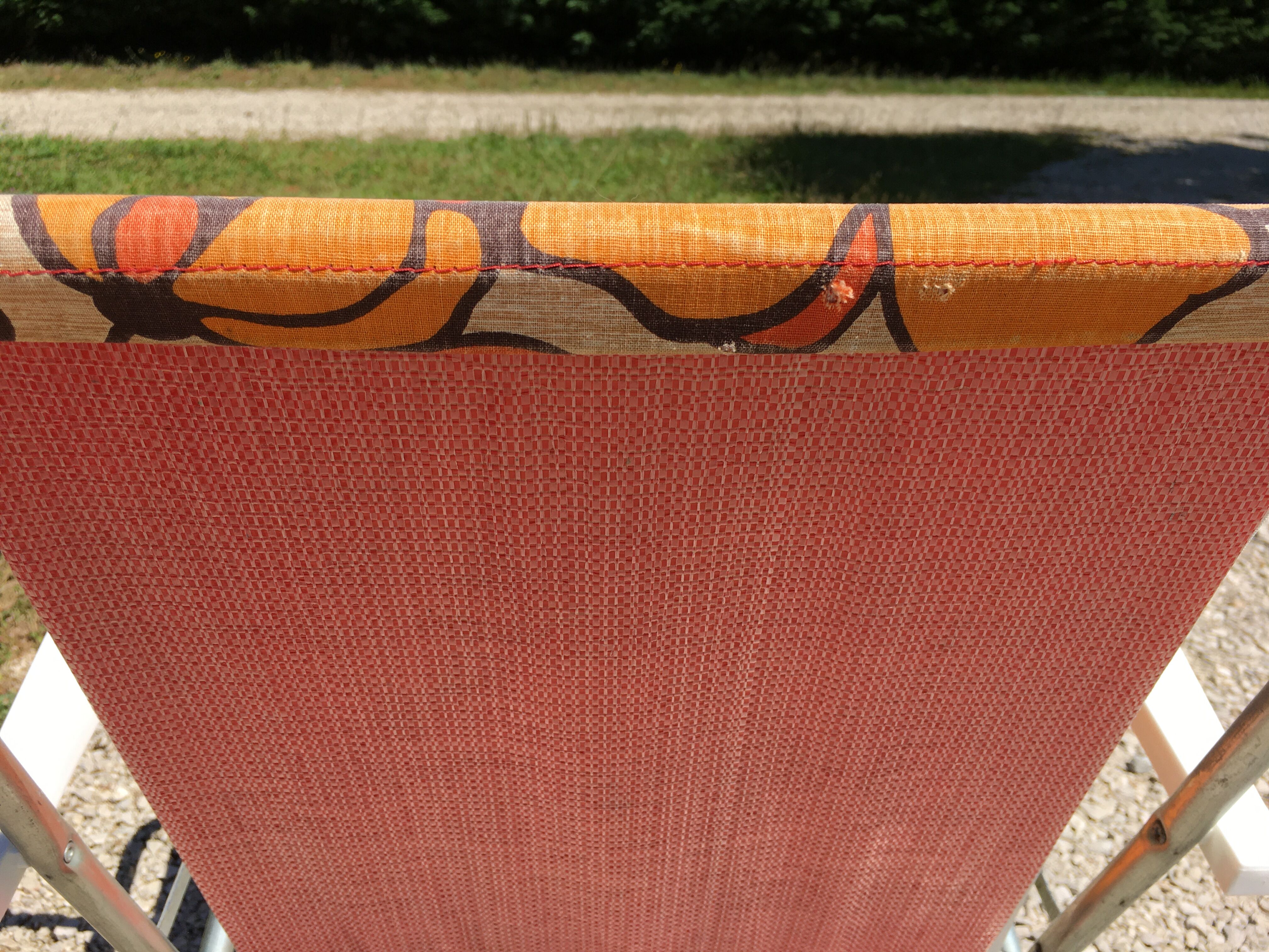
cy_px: 476
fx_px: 1063
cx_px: 634
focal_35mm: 29
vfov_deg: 48.2
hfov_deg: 61.7
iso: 25
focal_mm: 4.15
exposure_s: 1/1374
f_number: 2.2
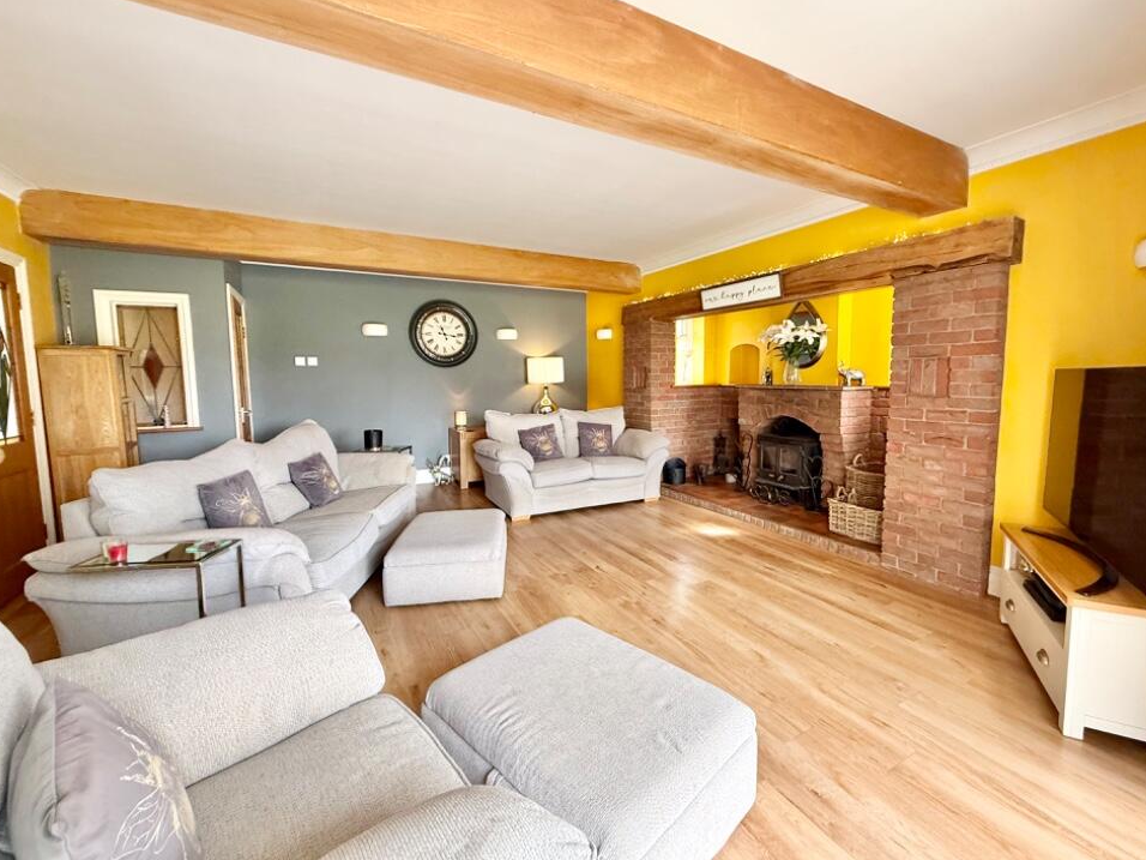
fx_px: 497
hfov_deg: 98.1
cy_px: 419
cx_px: 598
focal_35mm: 15
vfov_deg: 81.7
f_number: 2.2
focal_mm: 2.22
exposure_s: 1/99
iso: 320
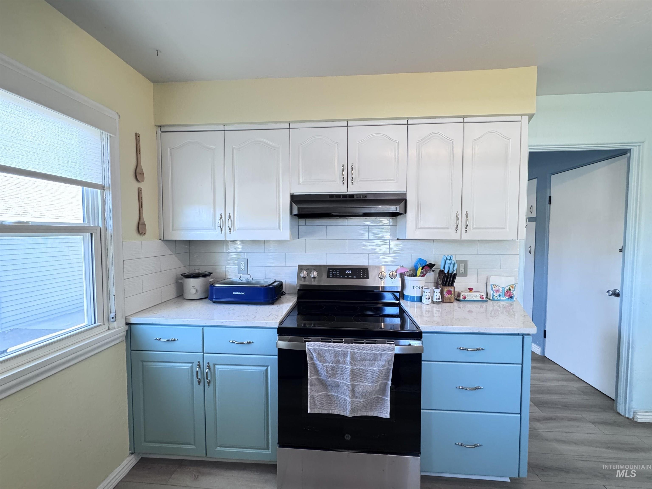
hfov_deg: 102.1
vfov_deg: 85.7
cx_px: 326
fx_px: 264
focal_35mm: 14
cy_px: 244
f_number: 2.2
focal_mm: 2.22
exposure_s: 1/60
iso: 400
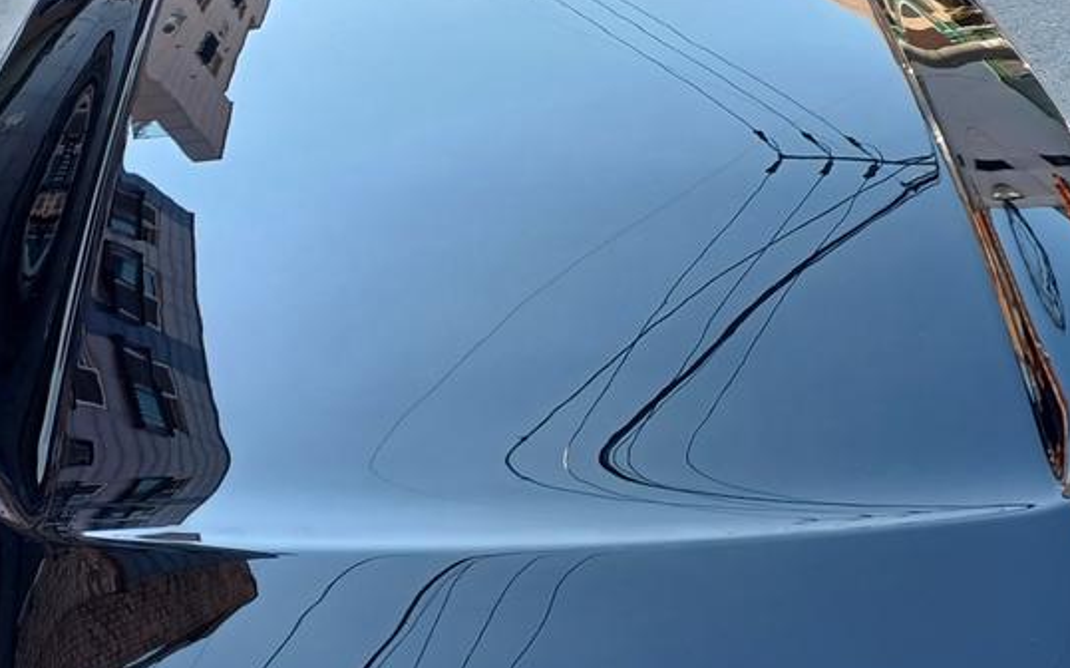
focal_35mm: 58
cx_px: 521
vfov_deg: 22.3
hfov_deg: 35.1
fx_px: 1691
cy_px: 400
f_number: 1.8
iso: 25
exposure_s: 1/100
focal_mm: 5.06
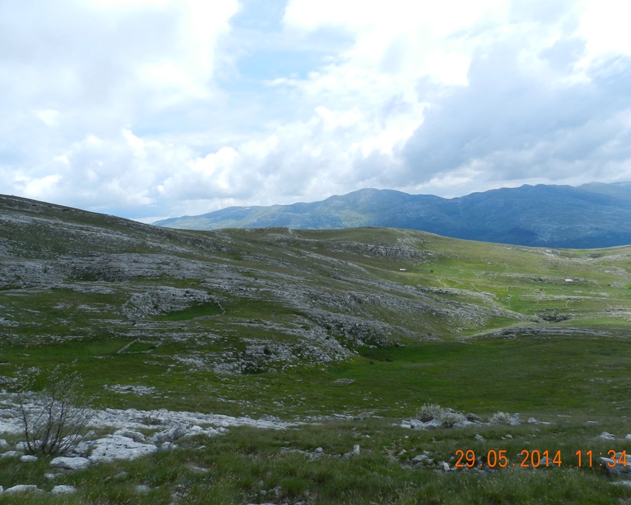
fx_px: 467
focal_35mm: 25
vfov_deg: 56.8
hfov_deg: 68.1
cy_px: 250
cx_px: 319
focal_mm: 4
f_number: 4
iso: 160
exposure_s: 1/1000
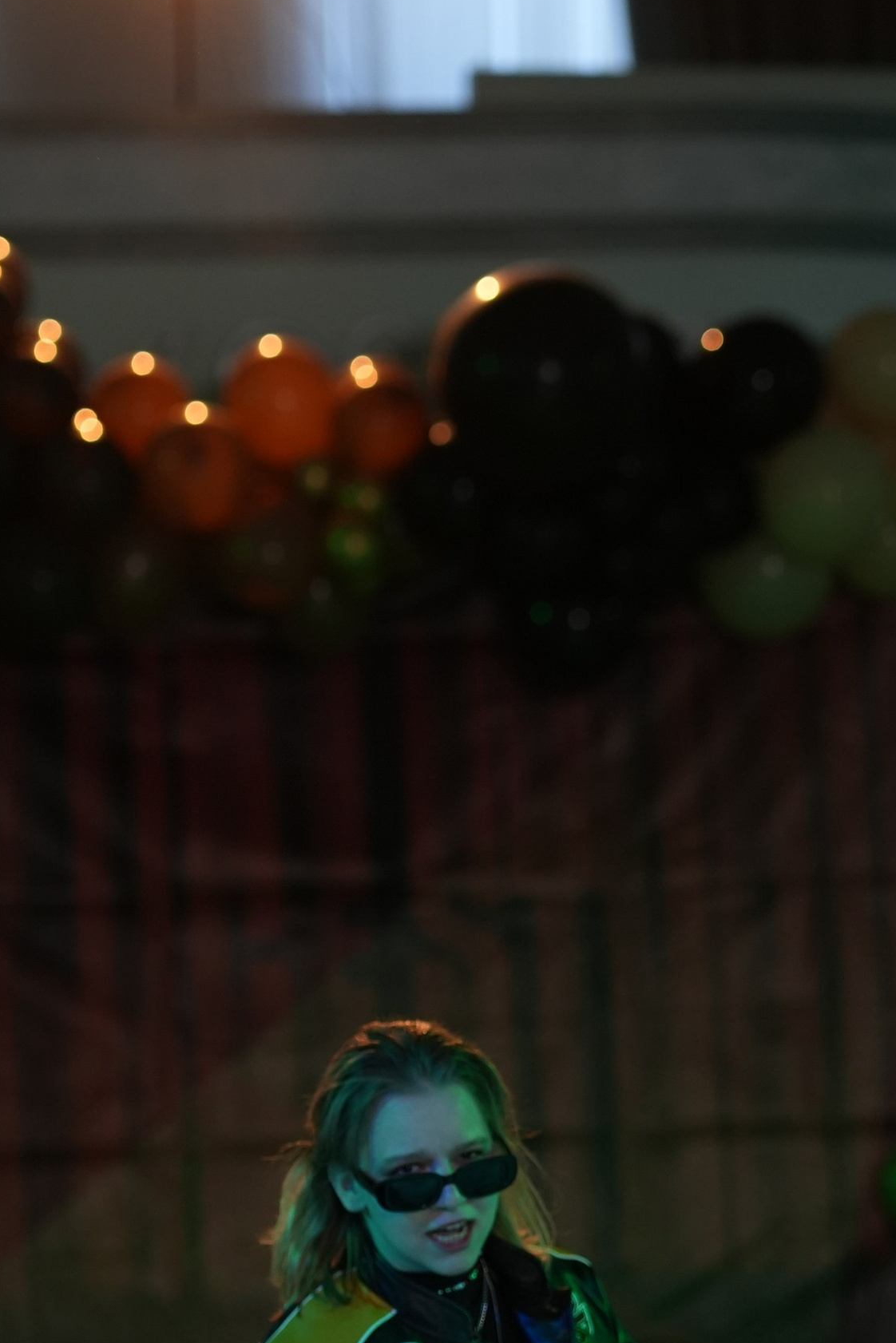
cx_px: 544
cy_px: 1266
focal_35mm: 194
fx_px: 7239
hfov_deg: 7.1
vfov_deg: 10.5
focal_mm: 85
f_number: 2.2
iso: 800
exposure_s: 1/400
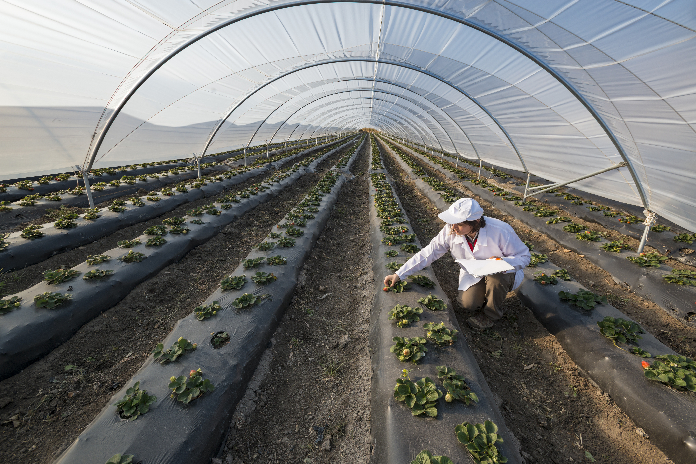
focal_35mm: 17
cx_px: 348
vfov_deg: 70.5
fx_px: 329
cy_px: 232
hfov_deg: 93.3
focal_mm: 17
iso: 100
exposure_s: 1/160
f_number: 9
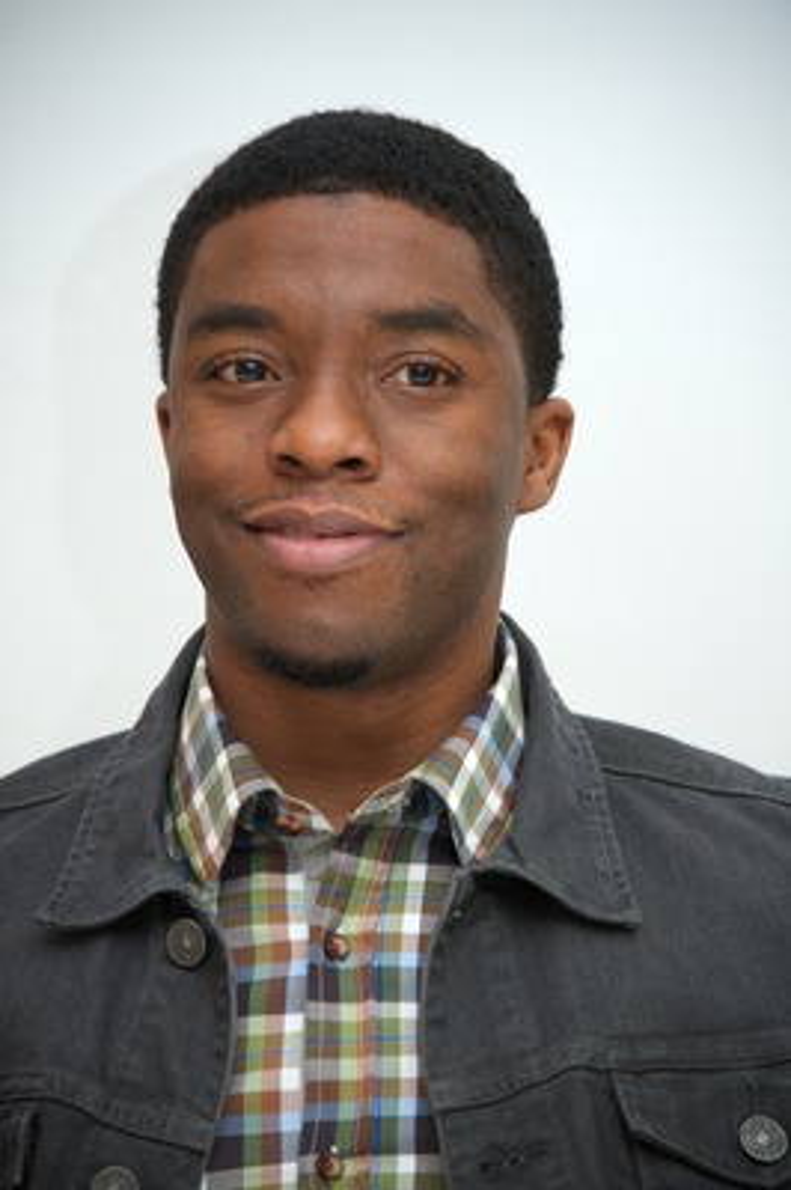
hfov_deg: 6.0
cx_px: 396
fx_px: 7593
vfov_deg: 9.0
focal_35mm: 230
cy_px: 595
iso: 800
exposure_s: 1/60
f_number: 5.6
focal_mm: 230
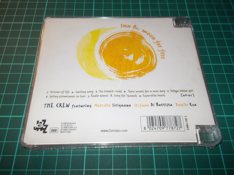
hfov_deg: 61.7
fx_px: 196
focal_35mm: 29
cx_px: 117
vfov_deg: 48.2
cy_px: 88
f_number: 3.3
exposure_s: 1/30
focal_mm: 4.1
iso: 200
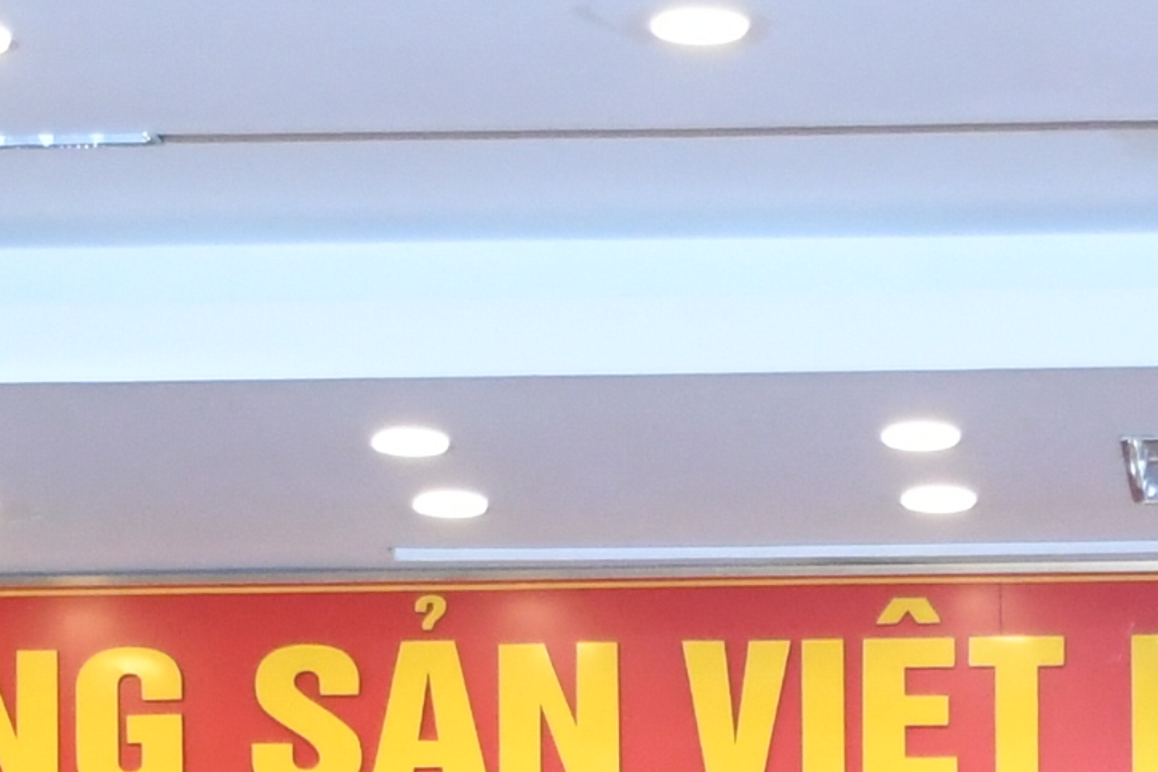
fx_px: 7238
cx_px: 1214
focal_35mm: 225
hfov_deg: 9.1
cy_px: 1902
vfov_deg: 5.9
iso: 2000
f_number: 3.8
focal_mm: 26
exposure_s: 1/200
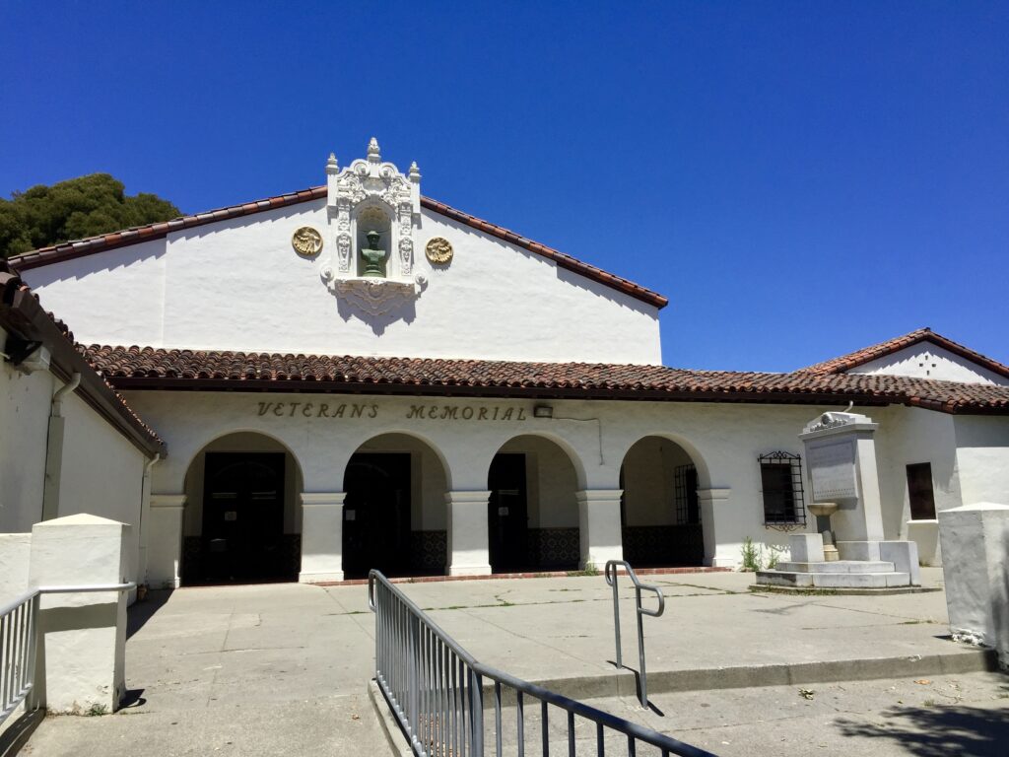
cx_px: 504
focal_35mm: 29
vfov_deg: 48.2
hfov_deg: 61.7
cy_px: 378
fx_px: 845
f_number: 2.2
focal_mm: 4.15
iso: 32
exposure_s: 1/2825
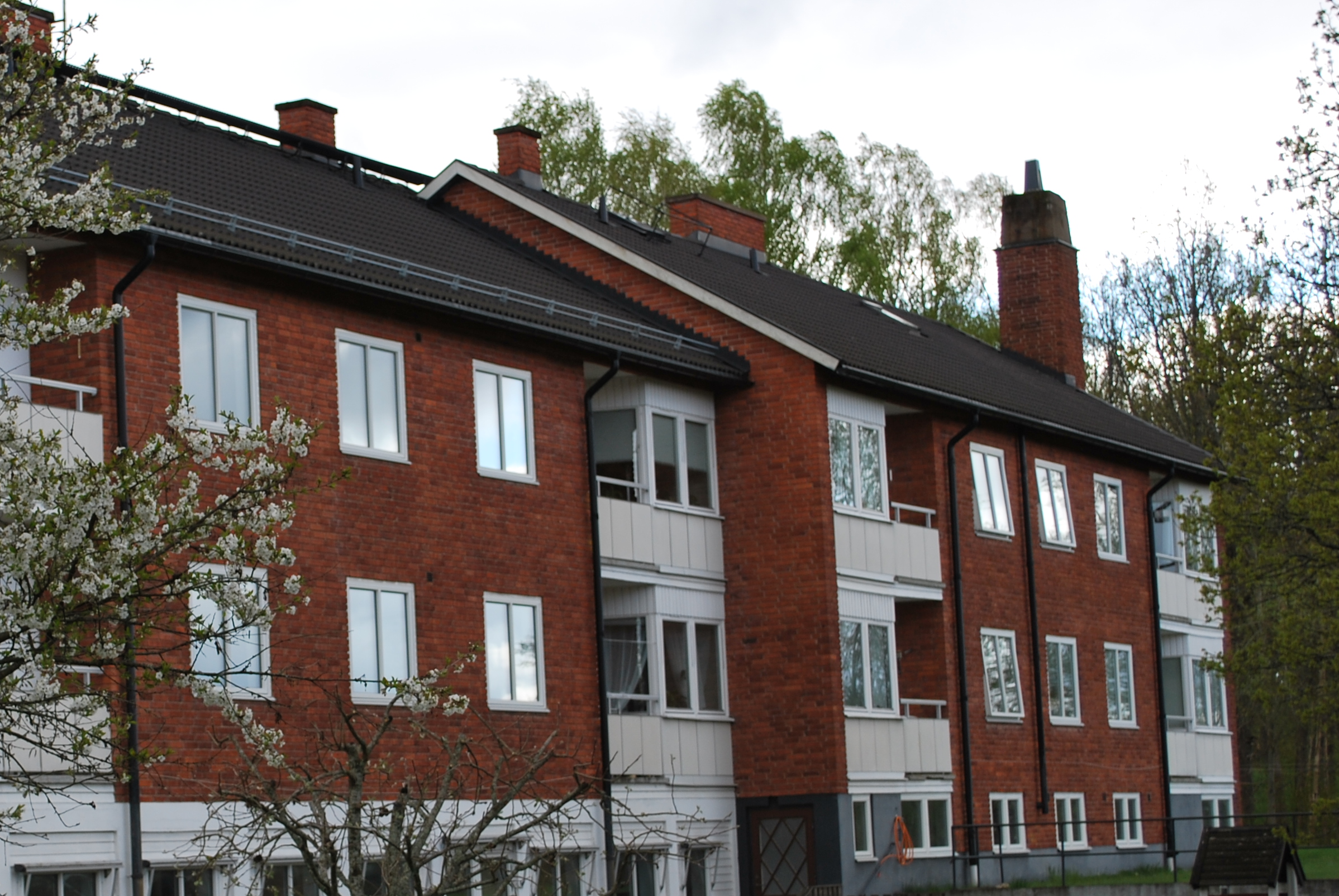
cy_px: 595
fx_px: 3158
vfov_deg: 16.1
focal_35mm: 85
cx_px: 264
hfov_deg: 23.6
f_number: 5.6
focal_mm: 35
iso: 100
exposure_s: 1/125
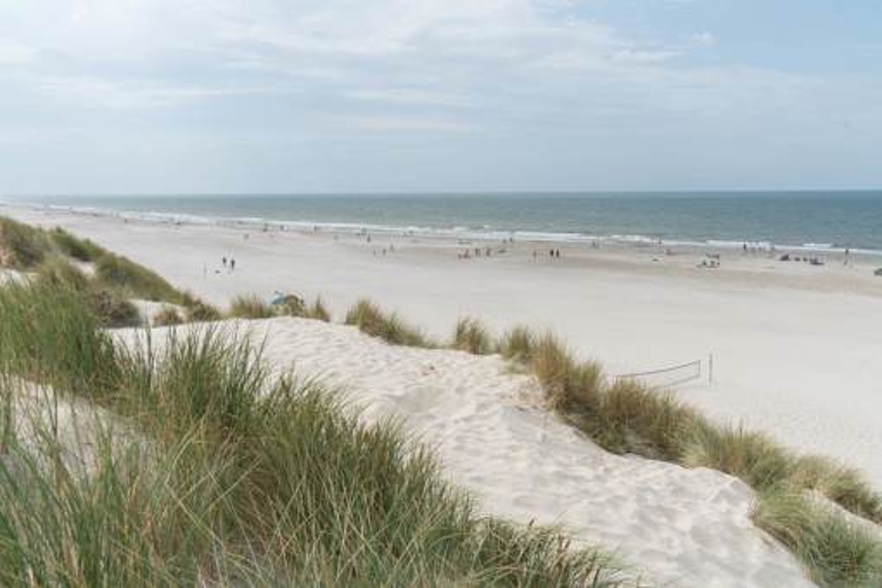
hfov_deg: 61.9
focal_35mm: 30
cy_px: 294
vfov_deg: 43.6
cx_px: 441
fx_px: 735
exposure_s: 1/320
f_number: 13
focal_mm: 30
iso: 250
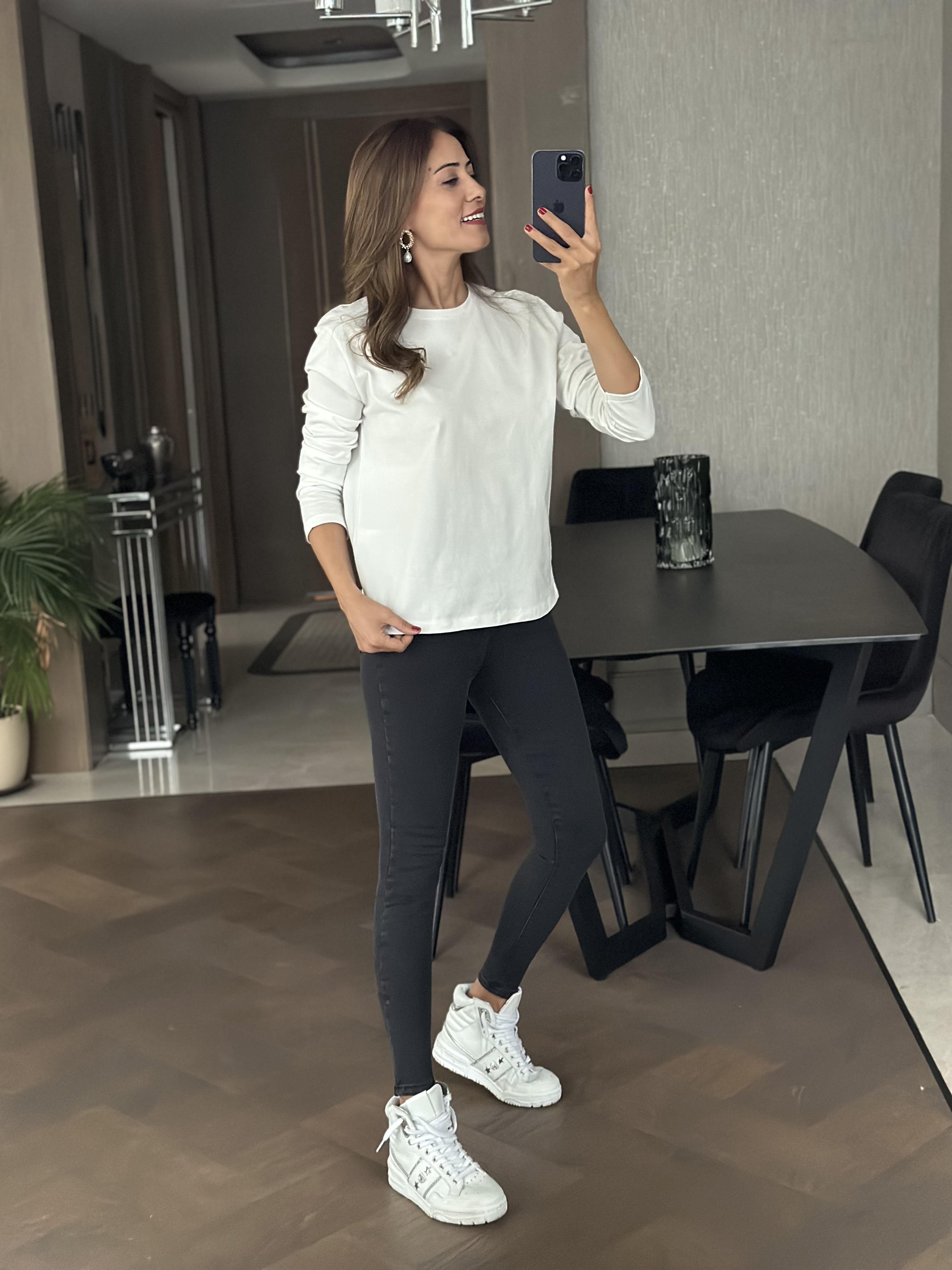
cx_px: 476
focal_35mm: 48
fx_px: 1760
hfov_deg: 30.3
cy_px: 635
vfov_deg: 39.7
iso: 640
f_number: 1.78
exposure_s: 1/40
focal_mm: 6.86
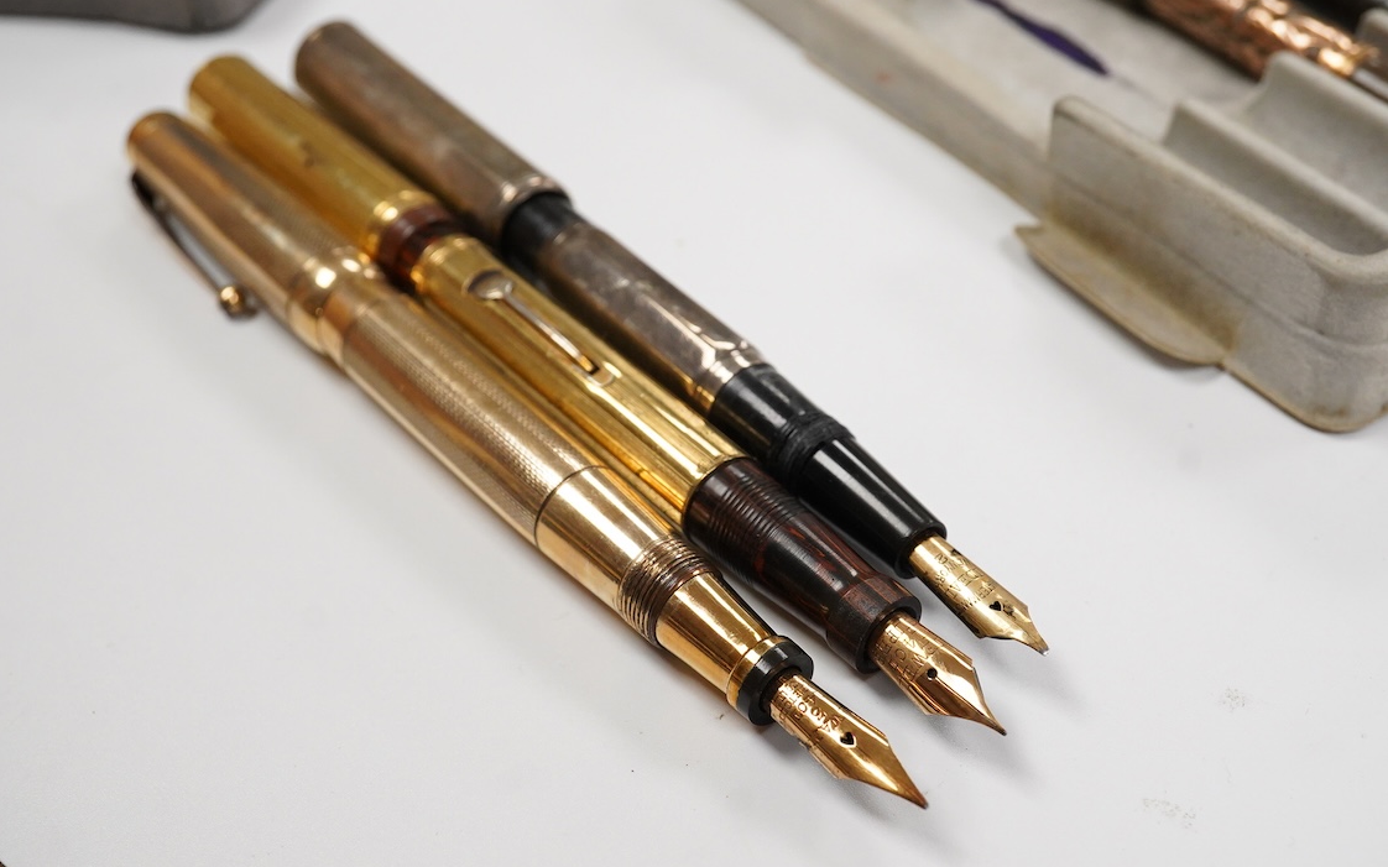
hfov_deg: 43.5
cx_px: 693
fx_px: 1740
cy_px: 451
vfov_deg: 28.0
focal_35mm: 46
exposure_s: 1/200
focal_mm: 30
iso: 2500
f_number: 11
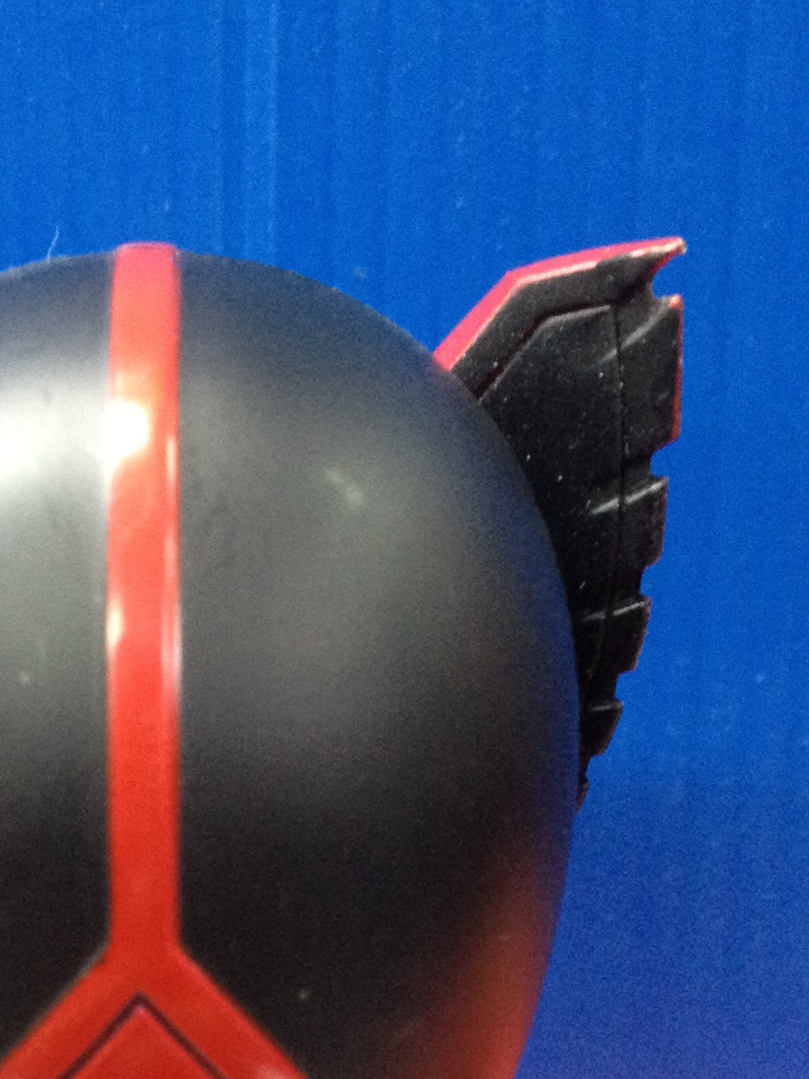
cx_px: 204
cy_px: 998
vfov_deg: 22.4
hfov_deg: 17.3
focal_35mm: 85
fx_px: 2649
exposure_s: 1/20
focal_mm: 4.28
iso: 250
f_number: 2.4
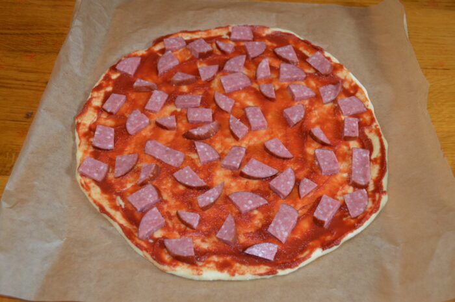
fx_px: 530
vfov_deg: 31.8
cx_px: 228
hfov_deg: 46.4
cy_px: 151
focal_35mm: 42
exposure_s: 1/60
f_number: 4.5
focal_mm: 28
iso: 900
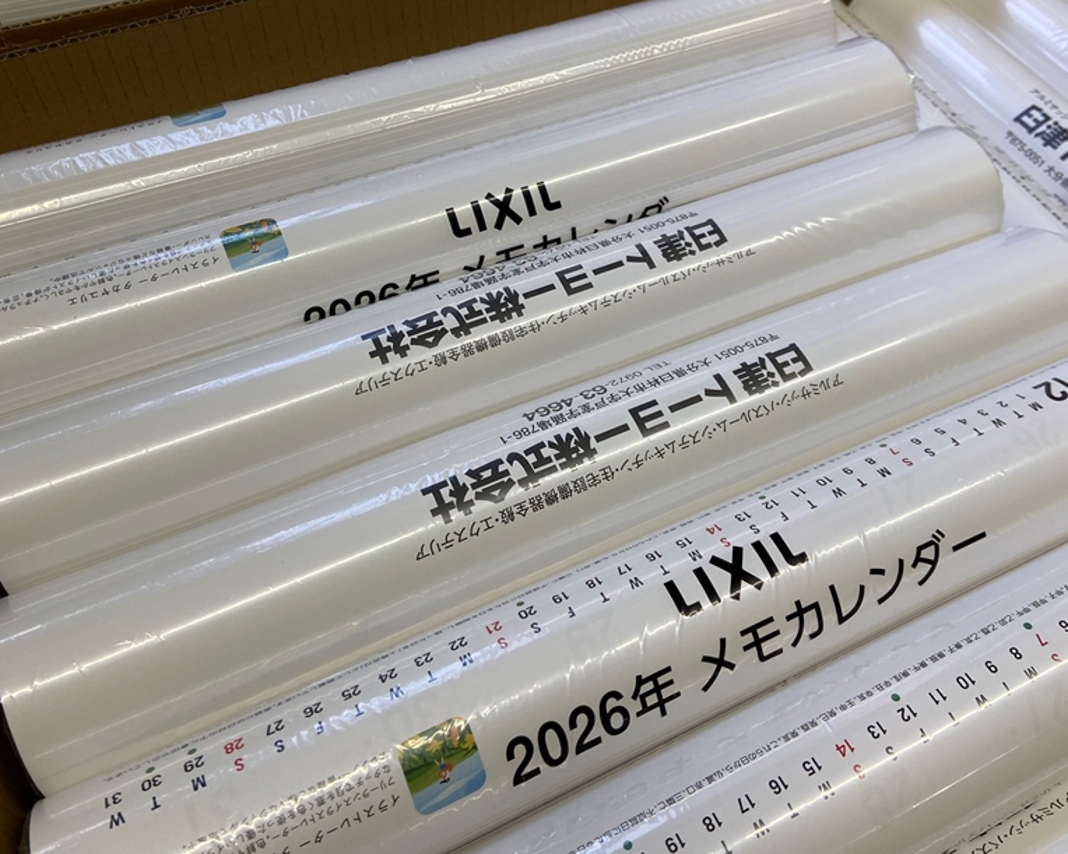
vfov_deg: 42.8
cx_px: 534
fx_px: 1075
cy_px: 292
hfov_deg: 52.9
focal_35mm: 34
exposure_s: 1/120
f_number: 1.8
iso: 50
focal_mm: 4.25
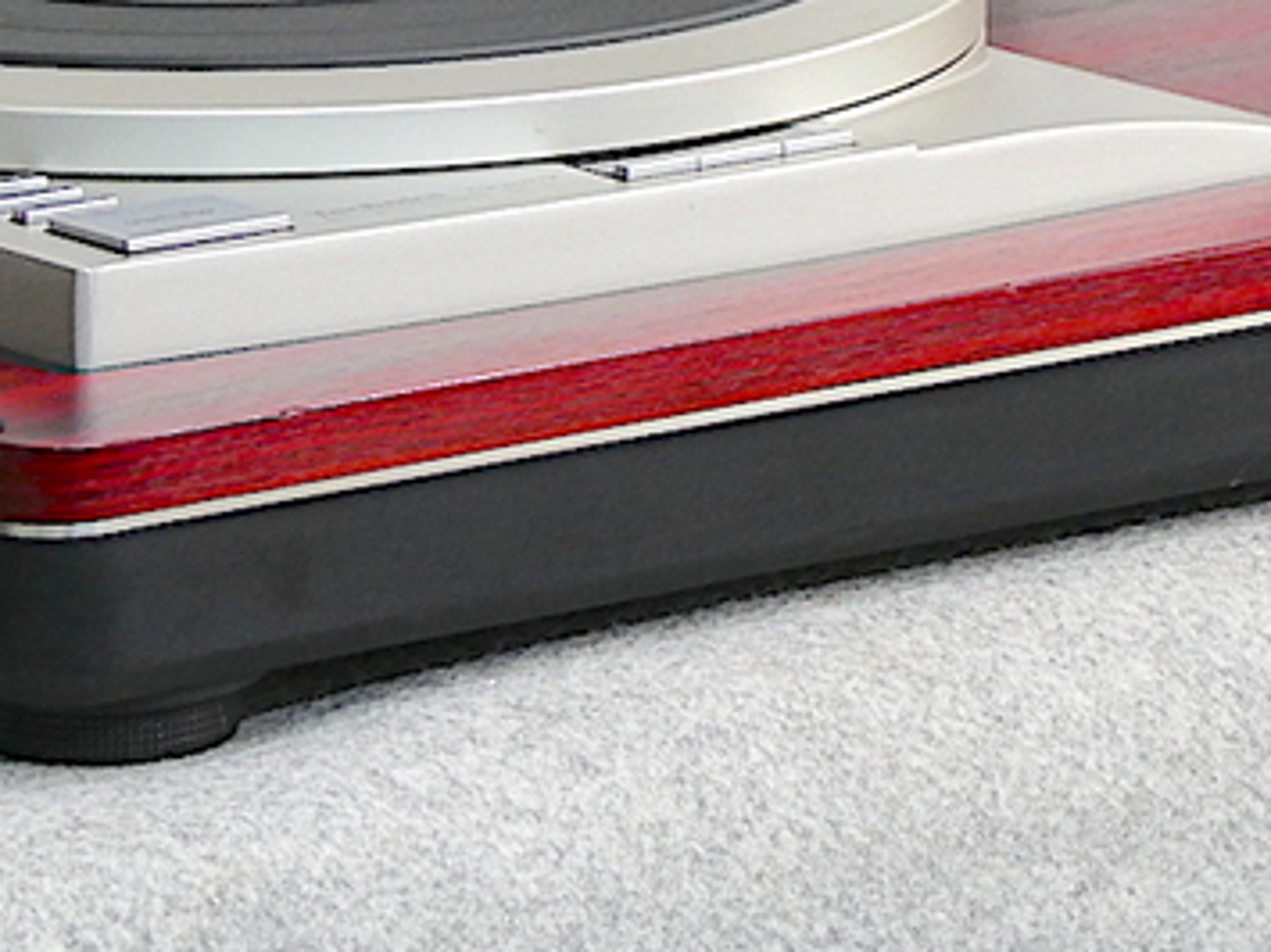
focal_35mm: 265
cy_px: 82
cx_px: 523
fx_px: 9727
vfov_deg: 5.6
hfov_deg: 7.5
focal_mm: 17.5
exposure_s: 1/20
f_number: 5
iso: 200
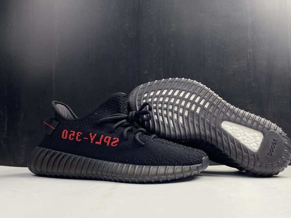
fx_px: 277
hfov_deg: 55.1
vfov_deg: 42.7
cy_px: 132
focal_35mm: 33
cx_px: 168
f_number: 1.8
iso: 40
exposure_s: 1/100
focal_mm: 4.25
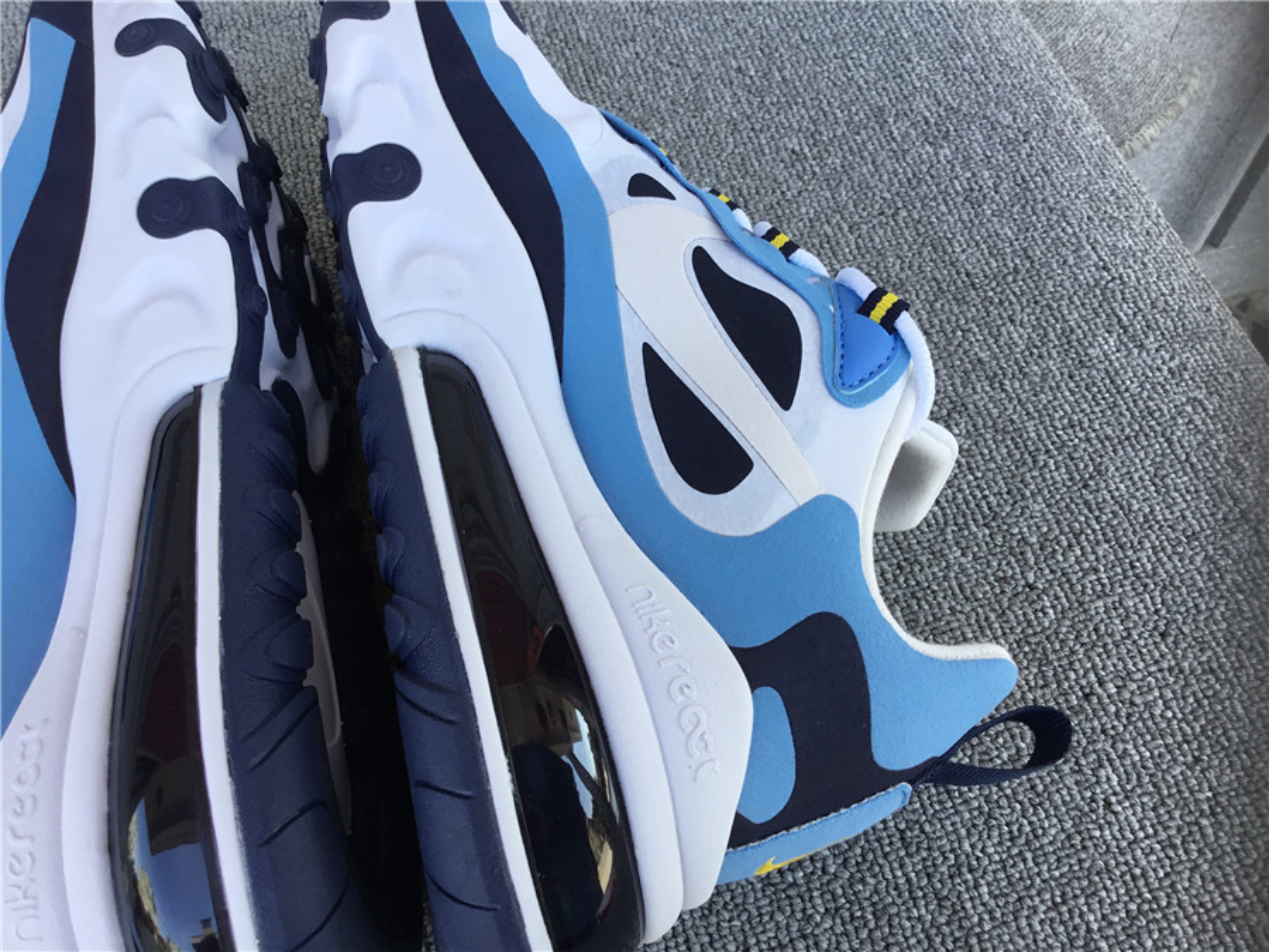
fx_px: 1136
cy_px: 476
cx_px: 634
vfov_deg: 45.4
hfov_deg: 58.4
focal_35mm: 31
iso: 25
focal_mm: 3.3
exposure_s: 1/122
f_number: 2.4
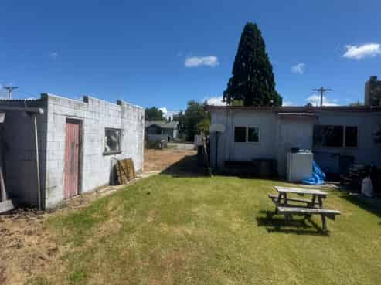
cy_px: 142
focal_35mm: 24
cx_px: 190
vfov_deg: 56.8
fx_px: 264
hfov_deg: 71.6
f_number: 1.78
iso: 80
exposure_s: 1/6410
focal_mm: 6.76
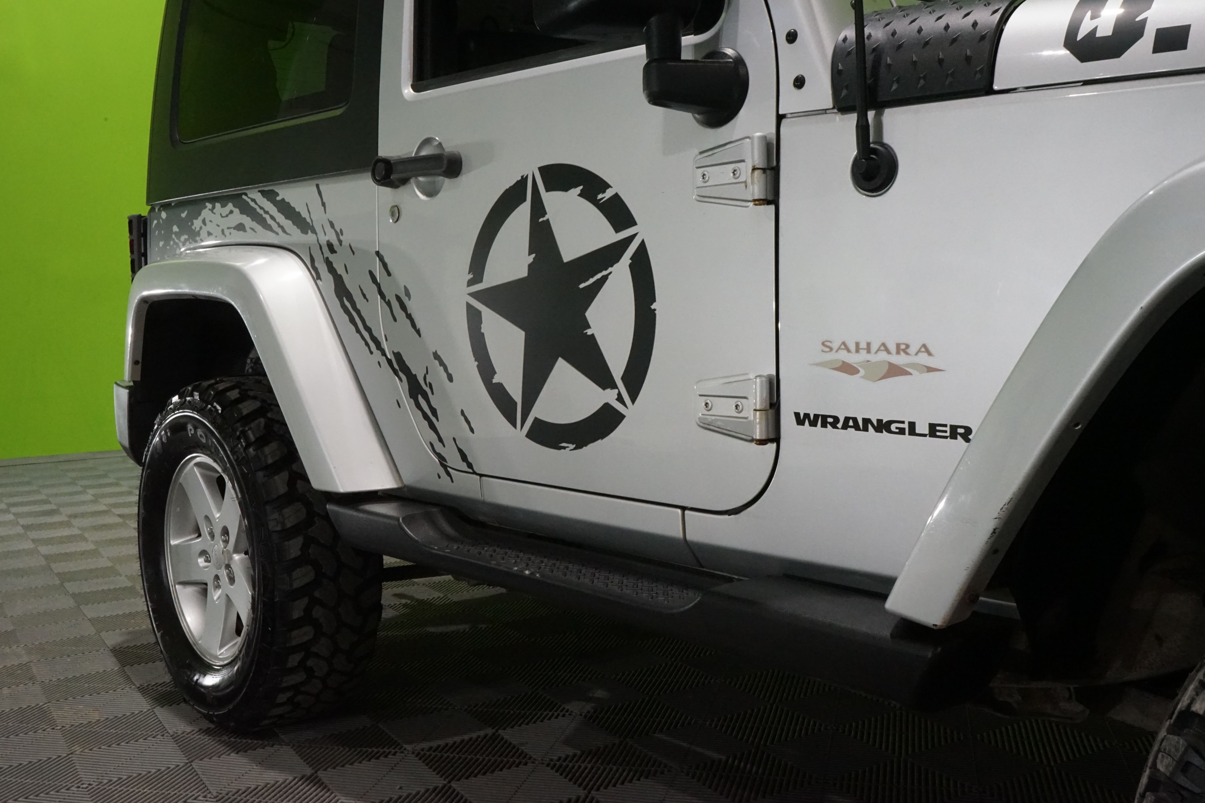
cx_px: 602
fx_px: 1171
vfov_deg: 37.9
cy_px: 402
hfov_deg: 54.4
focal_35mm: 35
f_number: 25
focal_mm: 35
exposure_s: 1/25
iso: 6400
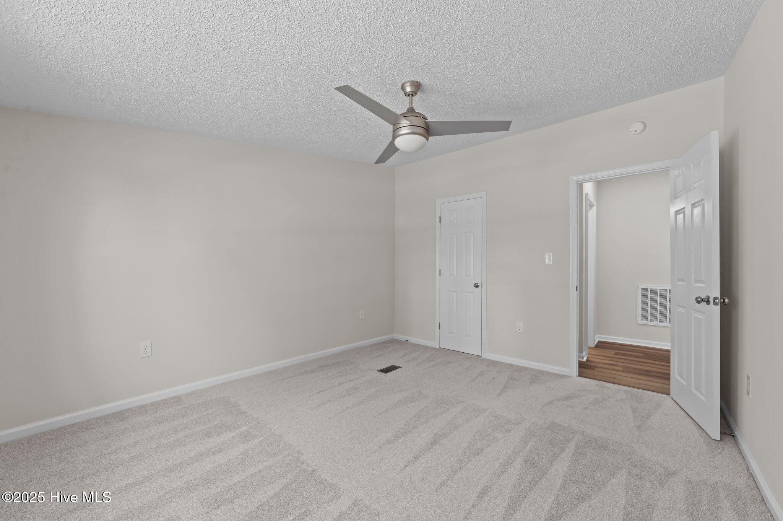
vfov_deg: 81.1
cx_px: 392
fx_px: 304
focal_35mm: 14
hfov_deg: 104.3
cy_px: 260
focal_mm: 14
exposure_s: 1/2.5
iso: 250
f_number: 8
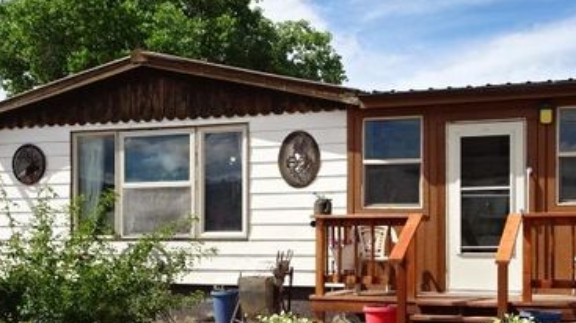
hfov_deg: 39.8
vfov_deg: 22.7
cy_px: 263
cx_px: 330
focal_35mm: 52
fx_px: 794
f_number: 4
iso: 80
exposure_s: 1/640
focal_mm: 5.98
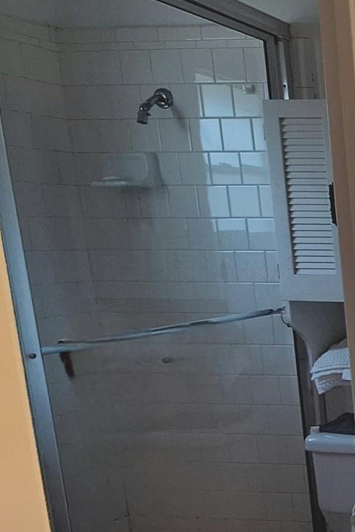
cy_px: 314
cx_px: 701
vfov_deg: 50.4
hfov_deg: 19.7
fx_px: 562
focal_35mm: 38
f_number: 2.2
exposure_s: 1/40
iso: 100
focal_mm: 1.74
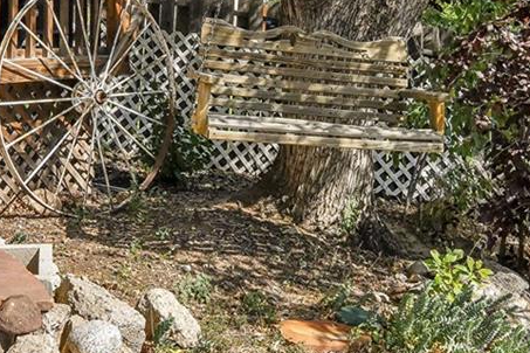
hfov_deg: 37.2
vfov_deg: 24.9
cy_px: 47
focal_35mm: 53
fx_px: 780
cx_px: 192
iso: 400
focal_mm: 15
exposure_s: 1/1000
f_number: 8
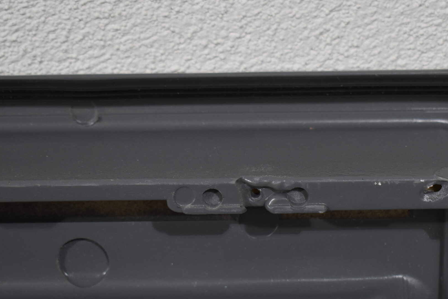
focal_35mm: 95
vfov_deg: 14.4
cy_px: 196
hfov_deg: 21.3
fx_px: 1182
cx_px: 312
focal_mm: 40
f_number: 5
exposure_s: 1/250
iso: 800
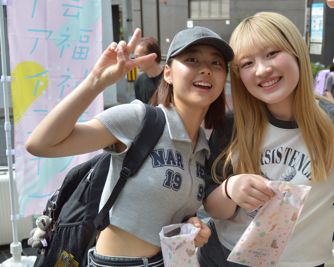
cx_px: 205
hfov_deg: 40.9
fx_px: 445
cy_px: 134
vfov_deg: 33.4
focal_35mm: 45
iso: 100
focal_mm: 26
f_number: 4
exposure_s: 1/500
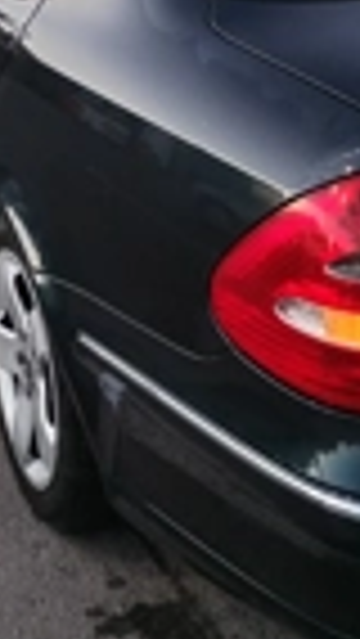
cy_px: 207
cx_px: 76
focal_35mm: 80
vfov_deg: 26.4
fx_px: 1356
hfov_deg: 15.0
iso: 203
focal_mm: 4.75
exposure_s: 1/60
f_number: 1.8
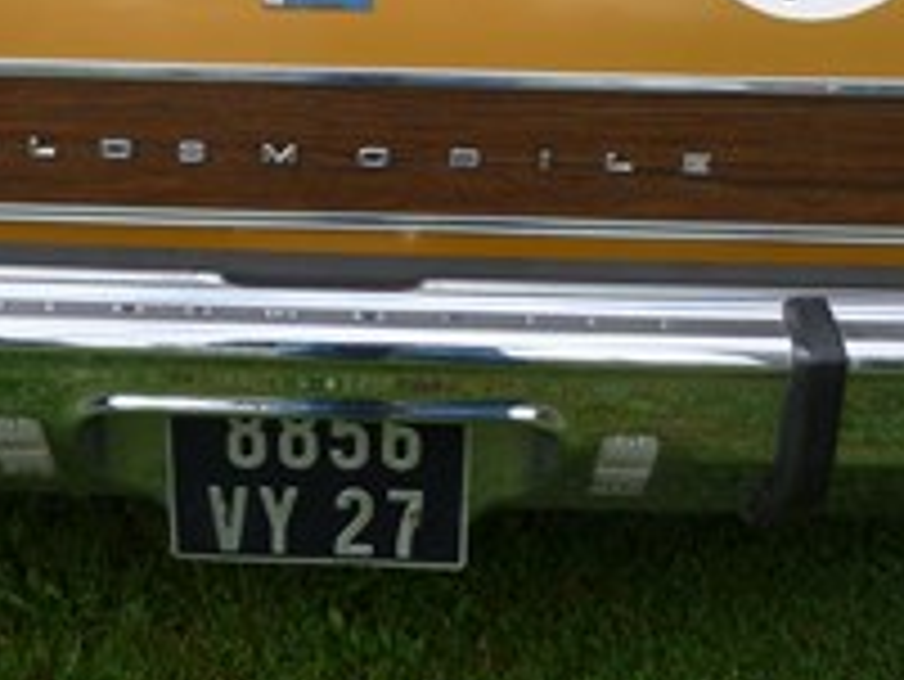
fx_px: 1646
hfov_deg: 30.3
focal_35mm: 63
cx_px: 259
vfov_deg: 22.5
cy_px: 14
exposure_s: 1/500
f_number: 3.3
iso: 80
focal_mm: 4.5
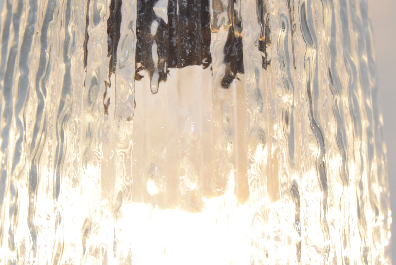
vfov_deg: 14.9
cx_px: 176
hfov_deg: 22.1
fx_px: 1013
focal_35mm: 92
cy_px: 131
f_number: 5
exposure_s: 1/100
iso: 1600
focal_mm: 31
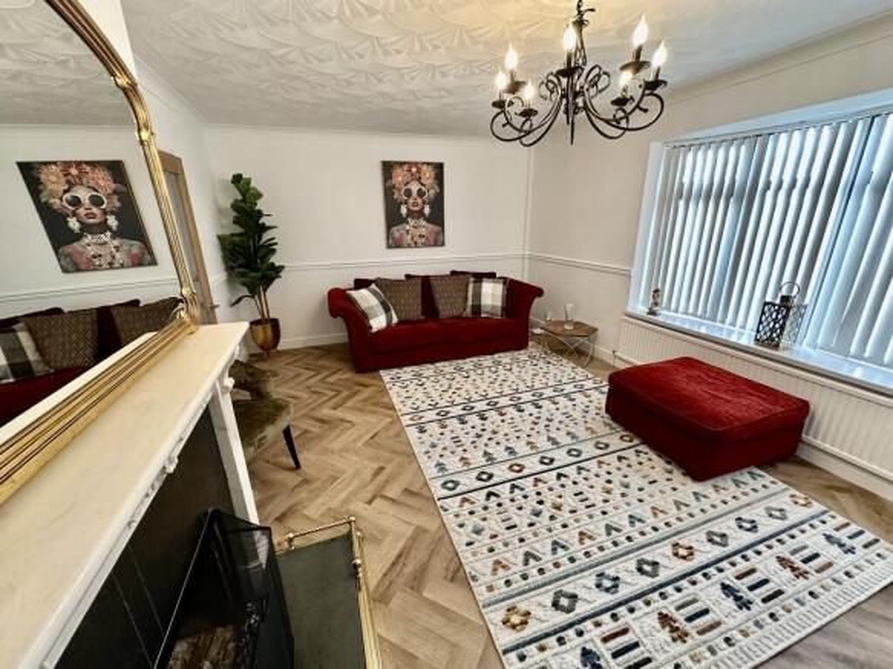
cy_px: 334
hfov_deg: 102.1
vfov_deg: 85.7
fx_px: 361
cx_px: 446
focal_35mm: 14
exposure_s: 1/100
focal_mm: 2.22
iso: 320
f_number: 2.2
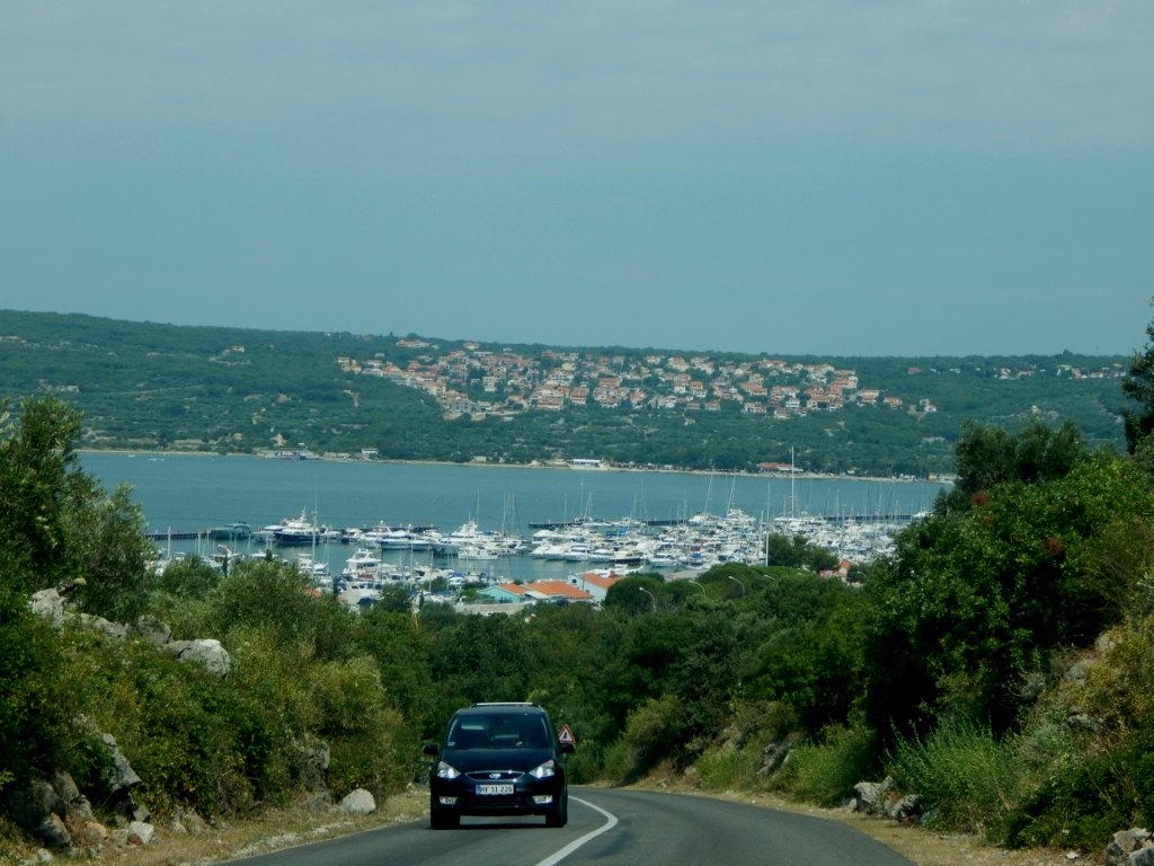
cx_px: 577
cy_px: 433
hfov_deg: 23.0
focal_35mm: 85
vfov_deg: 17.4
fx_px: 2834
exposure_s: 1/1000
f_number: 4.3
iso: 125
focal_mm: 15.3
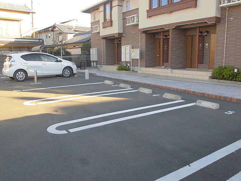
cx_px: 120
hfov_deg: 61.7
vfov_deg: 48.2
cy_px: 90
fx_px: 202
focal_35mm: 29
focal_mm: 5.3
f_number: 3.7
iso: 100
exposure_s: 1/100
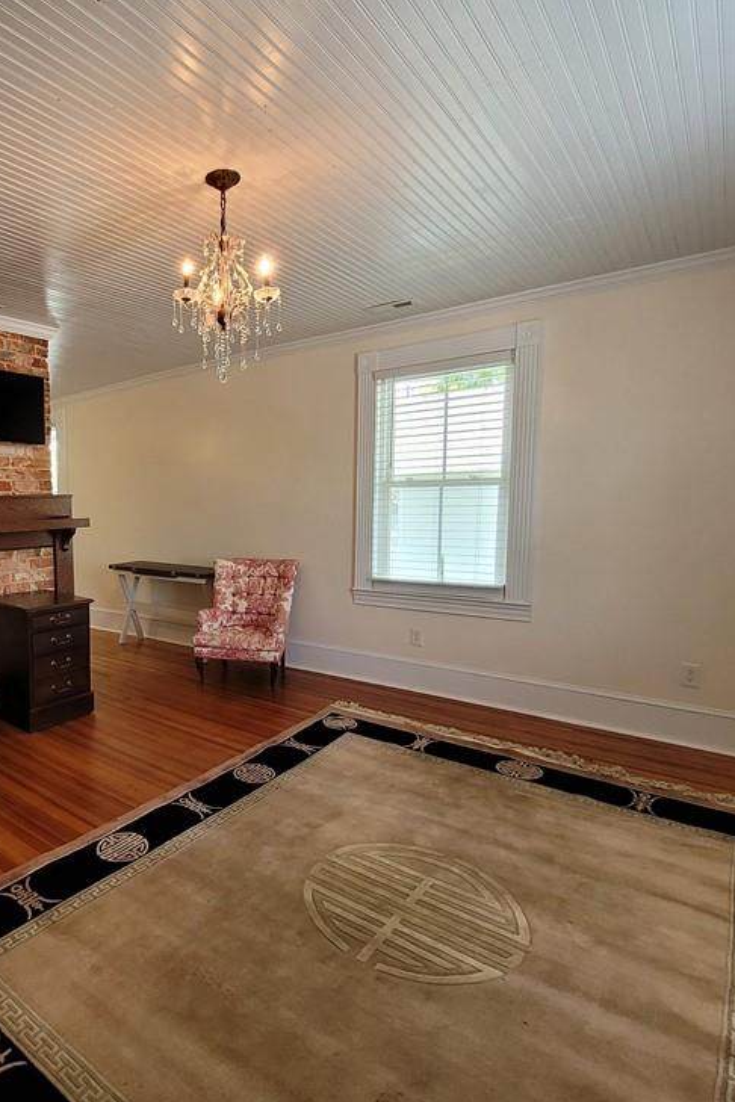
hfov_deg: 61.0
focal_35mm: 19
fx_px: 582
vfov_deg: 86.9
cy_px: 550
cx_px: 183
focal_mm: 1.74
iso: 200
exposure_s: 1/60
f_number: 2.2
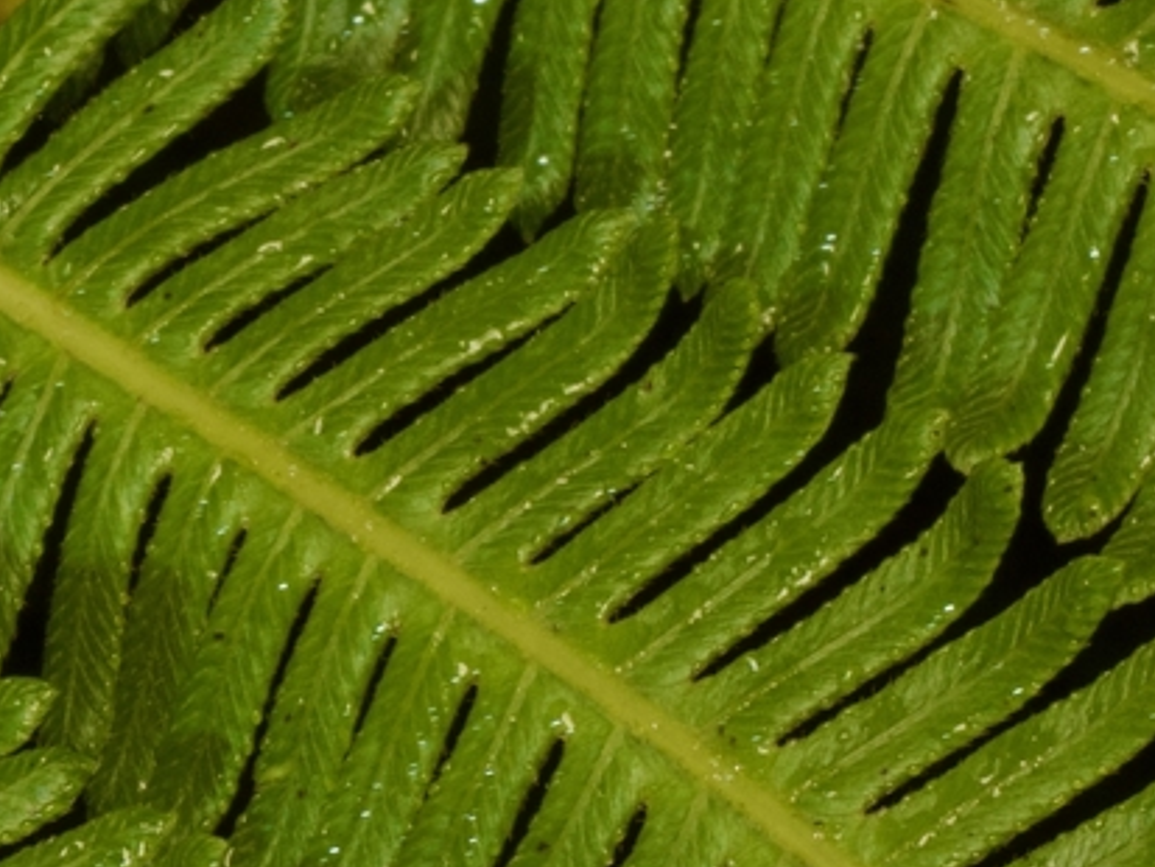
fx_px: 11047
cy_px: 566
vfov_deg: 4.5
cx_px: -176
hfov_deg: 6.0
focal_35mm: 331
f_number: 18
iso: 400
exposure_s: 1/60
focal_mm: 60
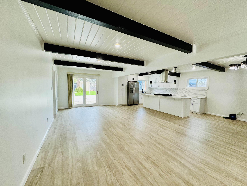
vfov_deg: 85.7
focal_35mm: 14
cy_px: 93
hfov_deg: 102.1
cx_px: 124
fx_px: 100
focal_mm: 2.22
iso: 125
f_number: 2.2
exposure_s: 1/120
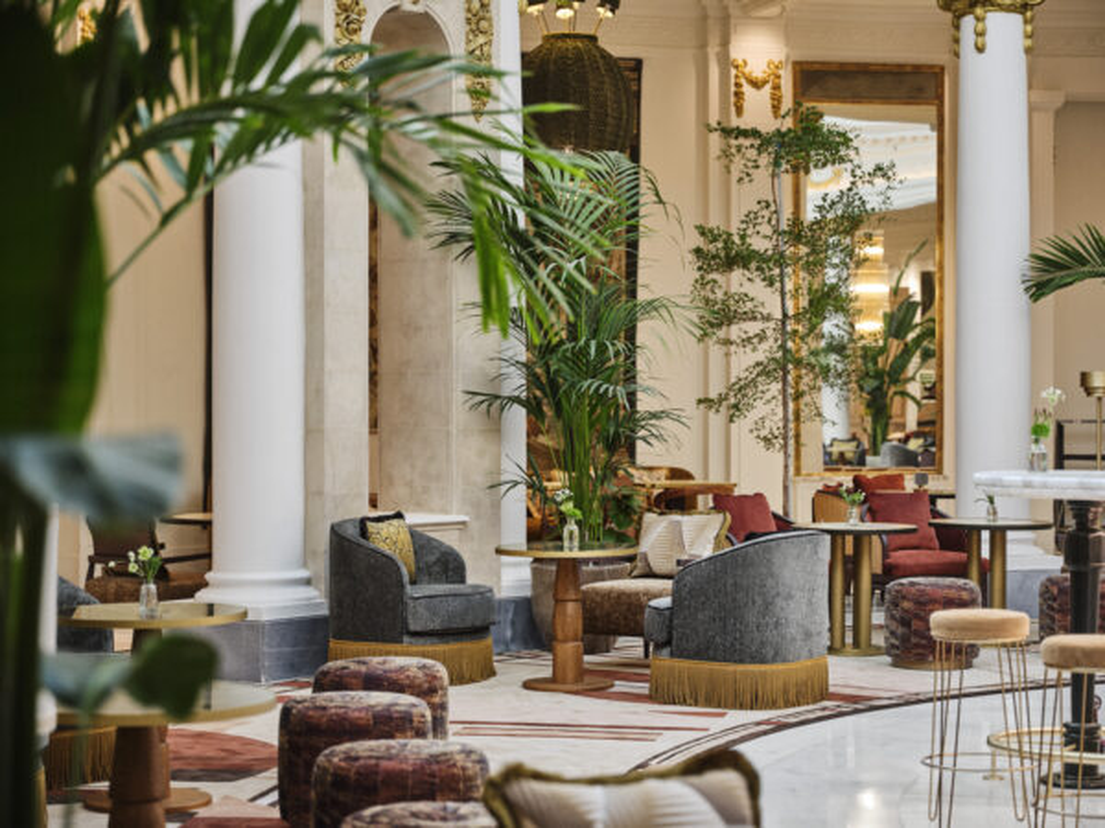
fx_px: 2522
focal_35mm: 79
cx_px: 552
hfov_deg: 24.7
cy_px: 414
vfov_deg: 18.7
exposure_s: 1/25
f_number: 4
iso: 400
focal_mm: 100
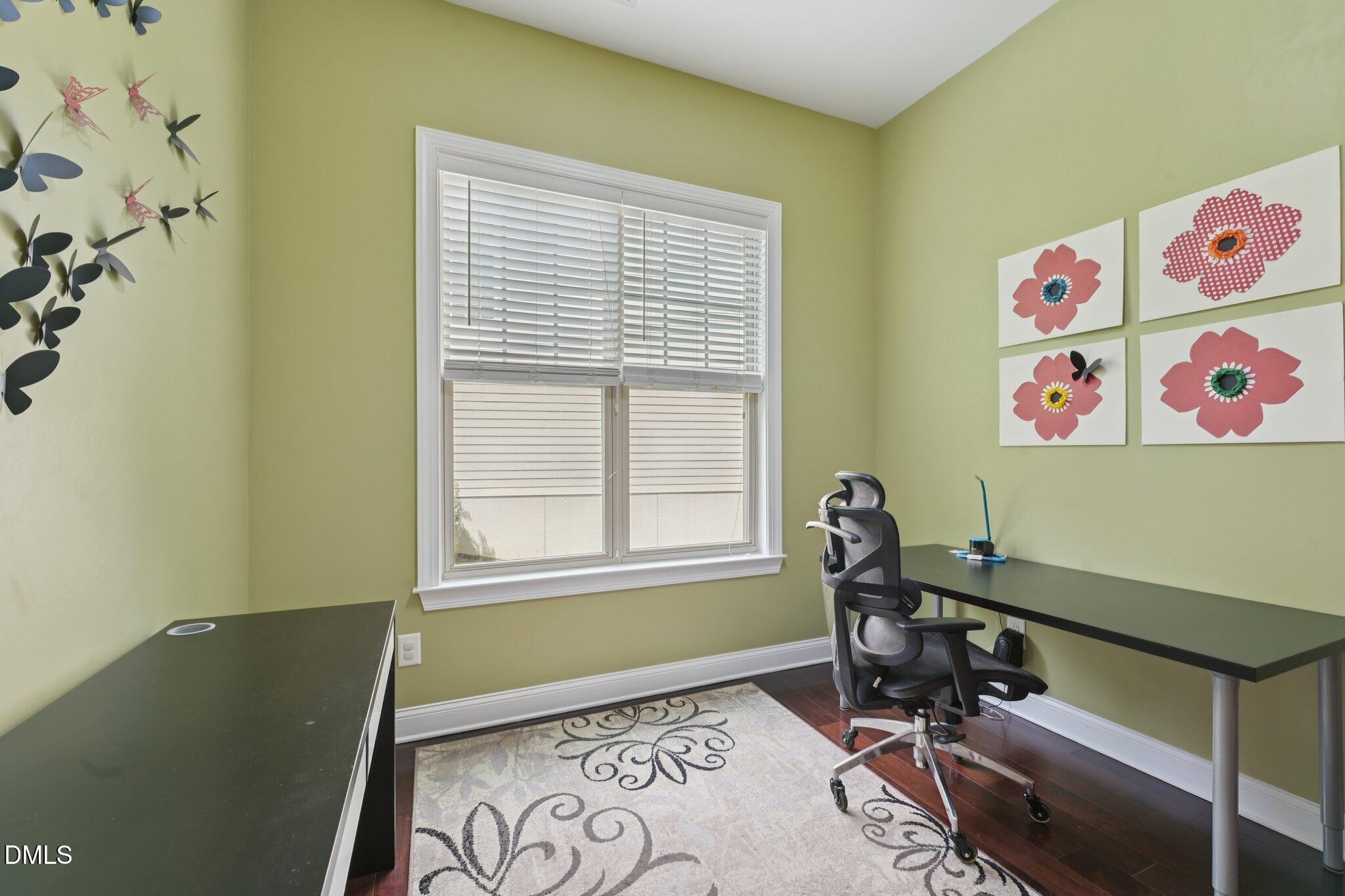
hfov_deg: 100.4
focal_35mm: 15
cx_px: 672
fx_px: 560
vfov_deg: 77.3
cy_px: 448
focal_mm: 15
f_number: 9
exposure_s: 1/15
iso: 200
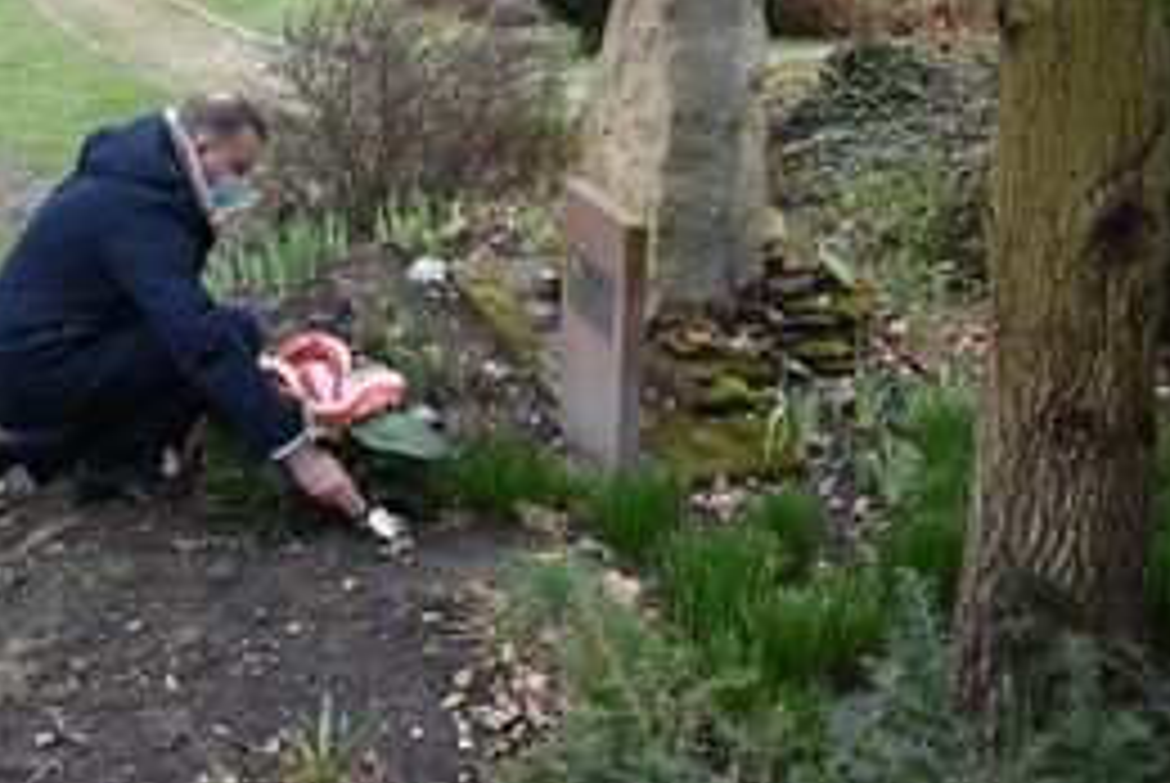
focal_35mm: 51
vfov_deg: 26.3
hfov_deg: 38.0
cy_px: 189
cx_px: 288
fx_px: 1653
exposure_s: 1/80
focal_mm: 21
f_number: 4.5
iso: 400
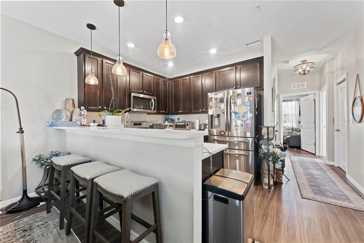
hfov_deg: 104.3
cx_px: 182
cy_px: 122
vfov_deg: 81.2
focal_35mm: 14
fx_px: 142
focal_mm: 14
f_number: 5.6
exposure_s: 1
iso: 640
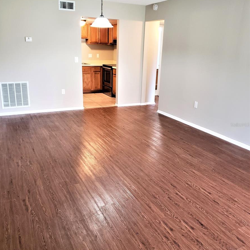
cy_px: 125
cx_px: 124
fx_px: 253
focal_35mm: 31
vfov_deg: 52.5
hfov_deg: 52.5
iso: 320
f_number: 1.5
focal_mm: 4.3
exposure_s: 1/40
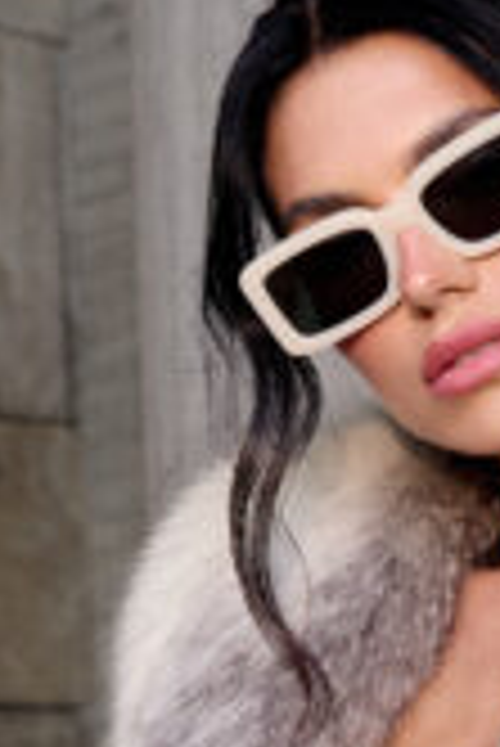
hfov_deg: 10.0
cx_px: 595
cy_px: 1004
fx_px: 2827
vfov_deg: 14.4
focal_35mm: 136
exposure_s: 1/320
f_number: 6.3
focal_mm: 35
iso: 640
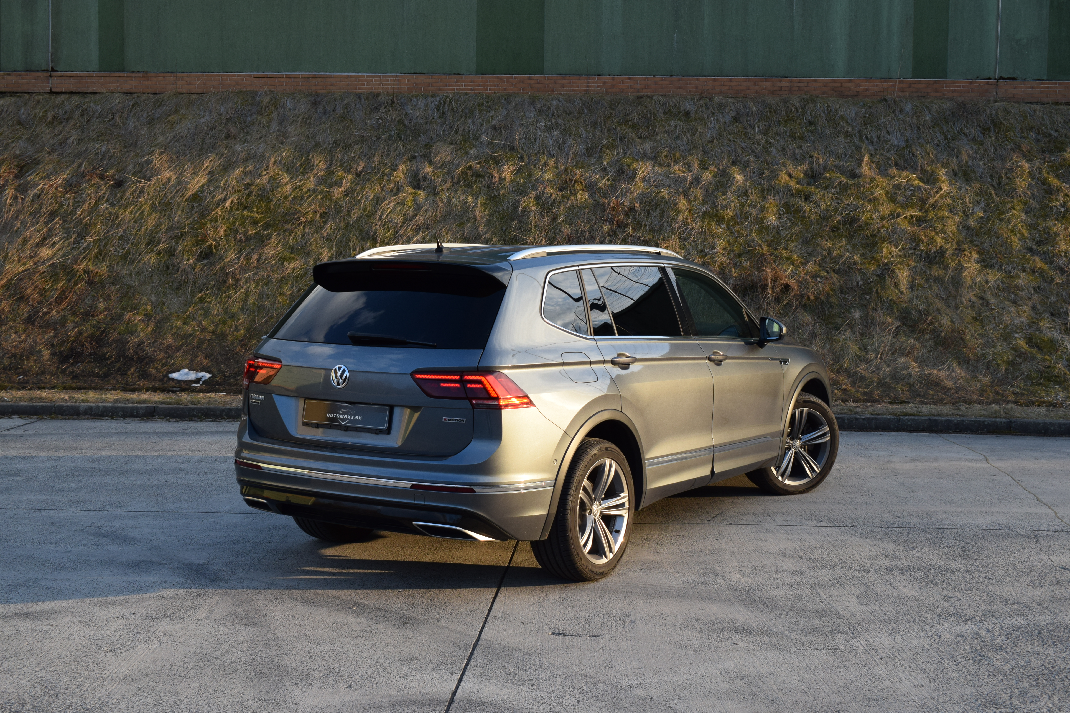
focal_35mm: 45
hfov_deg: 43.6
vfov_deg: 29.9
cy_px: 356
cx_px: 535
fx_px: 1337
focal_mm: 30
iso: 400
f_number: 8
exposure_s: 1/250
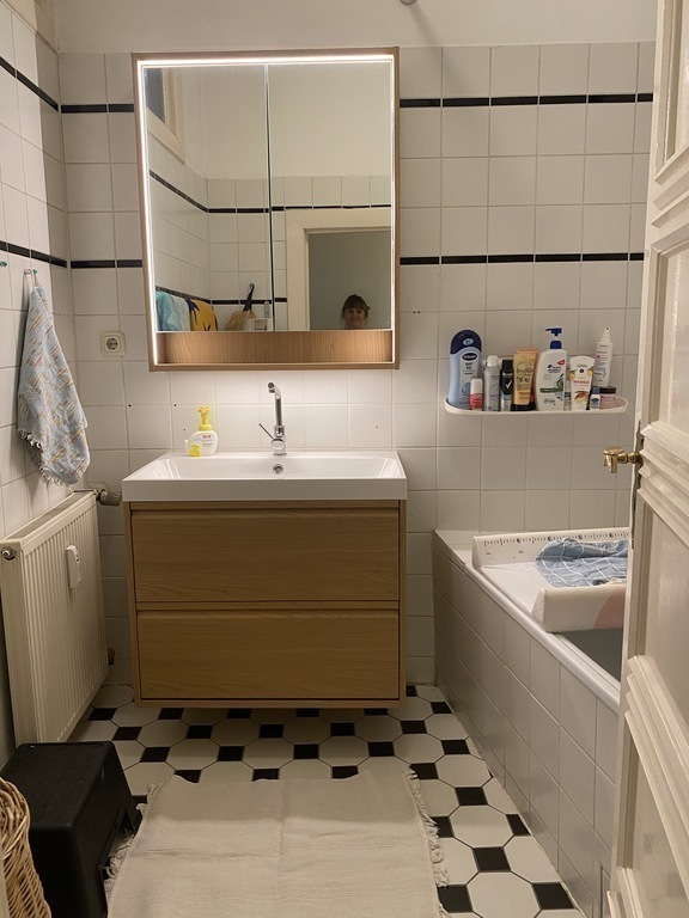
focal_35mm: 26
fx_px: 690
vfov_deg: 67.3
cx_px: 344
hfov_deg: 53.1
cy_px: 459
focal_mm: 4.25
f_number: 1.8
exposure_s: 1/60
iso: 160
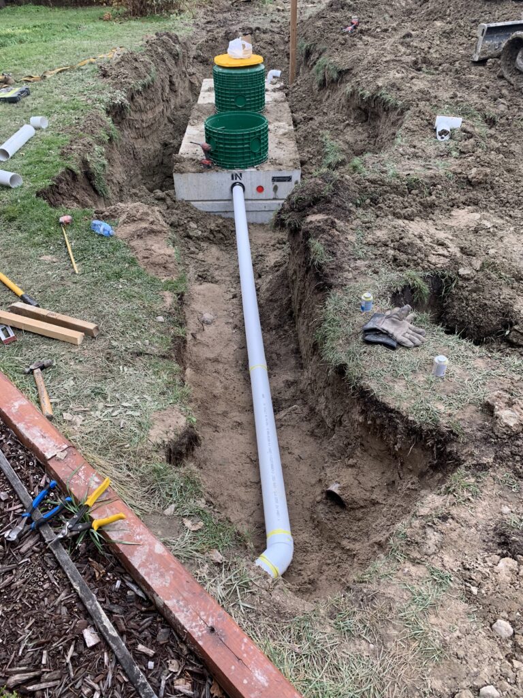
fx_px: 524
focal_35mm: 26
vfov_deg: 67.3
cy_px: 349
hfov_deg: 53.1
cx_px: 262
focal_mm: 4.25
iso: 25
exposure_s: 1/132
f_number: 1.8
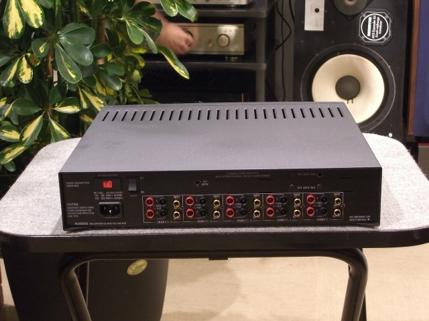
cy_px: 160
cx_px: 214
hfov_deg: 28.6
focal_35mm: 68
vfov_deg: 21.6
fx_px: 843
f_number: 4
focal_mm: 14.2
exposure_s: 1/6
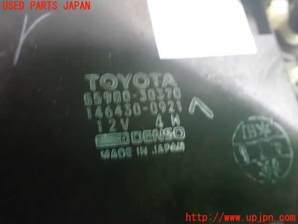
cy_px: 112
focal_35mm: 30
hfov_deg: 60.0
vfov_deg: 46.8
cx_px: 149
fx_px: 258
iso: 1600
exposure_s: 1/15
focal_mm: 5.4
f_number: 2.3
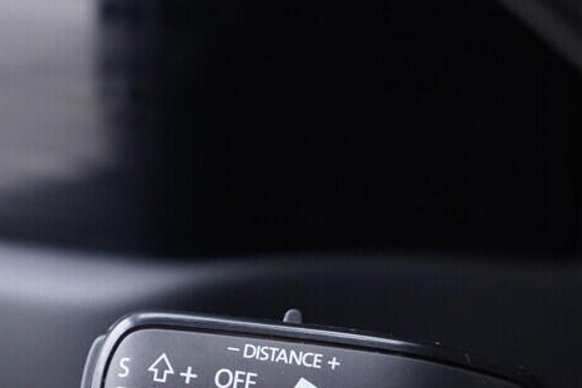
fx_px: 1277
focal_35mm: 79
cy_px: 382
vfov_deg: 16.9
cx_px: 214
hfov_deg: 25.6
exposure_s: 1/40
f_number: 2.8
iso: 400
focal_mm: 24
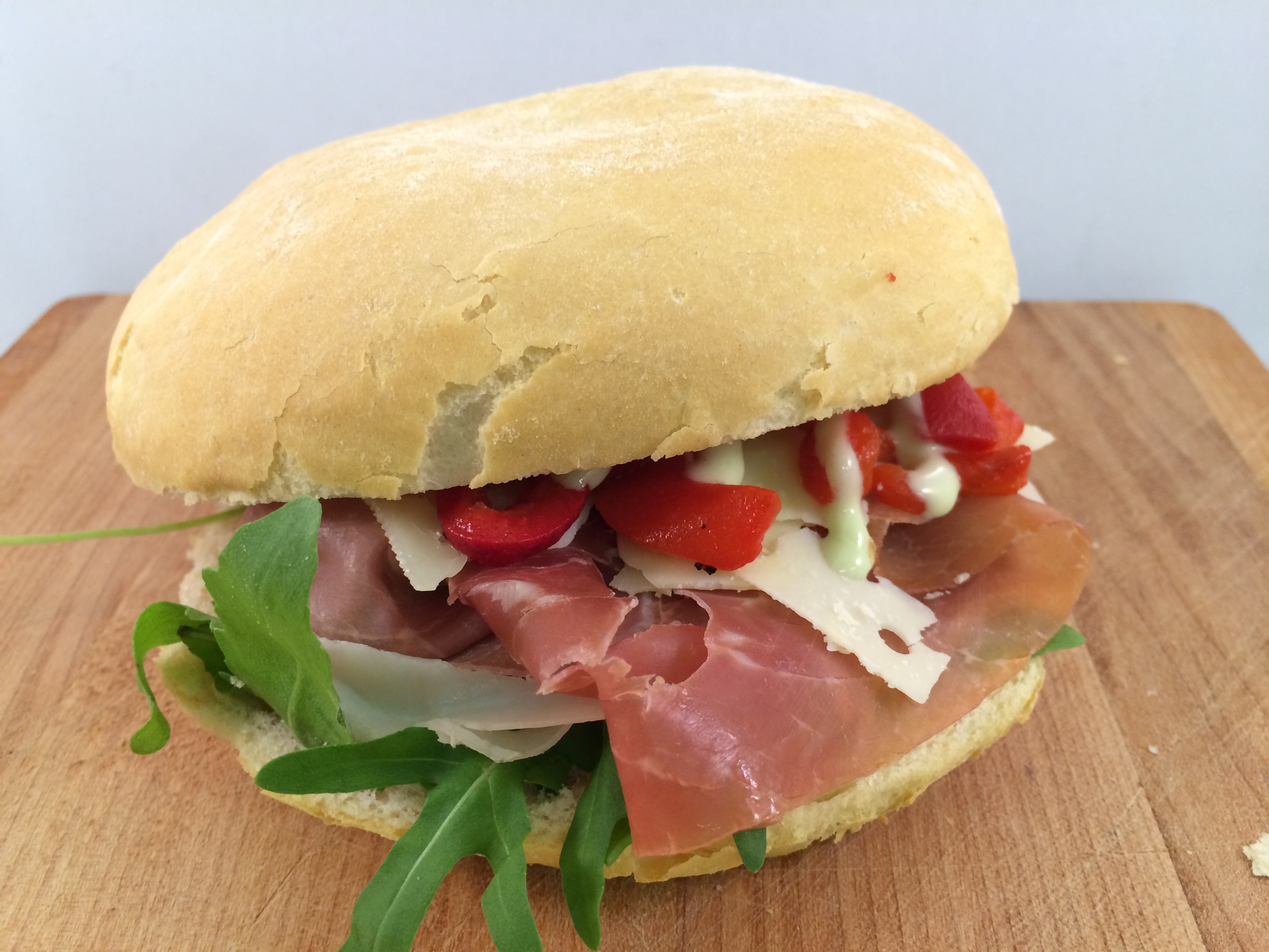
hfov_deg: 61.7
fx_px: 1063
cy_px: 476
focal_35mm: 29
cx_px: 634
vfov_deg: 48.2
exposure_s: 1/33
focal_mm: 4.15
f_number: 2.2
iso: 64
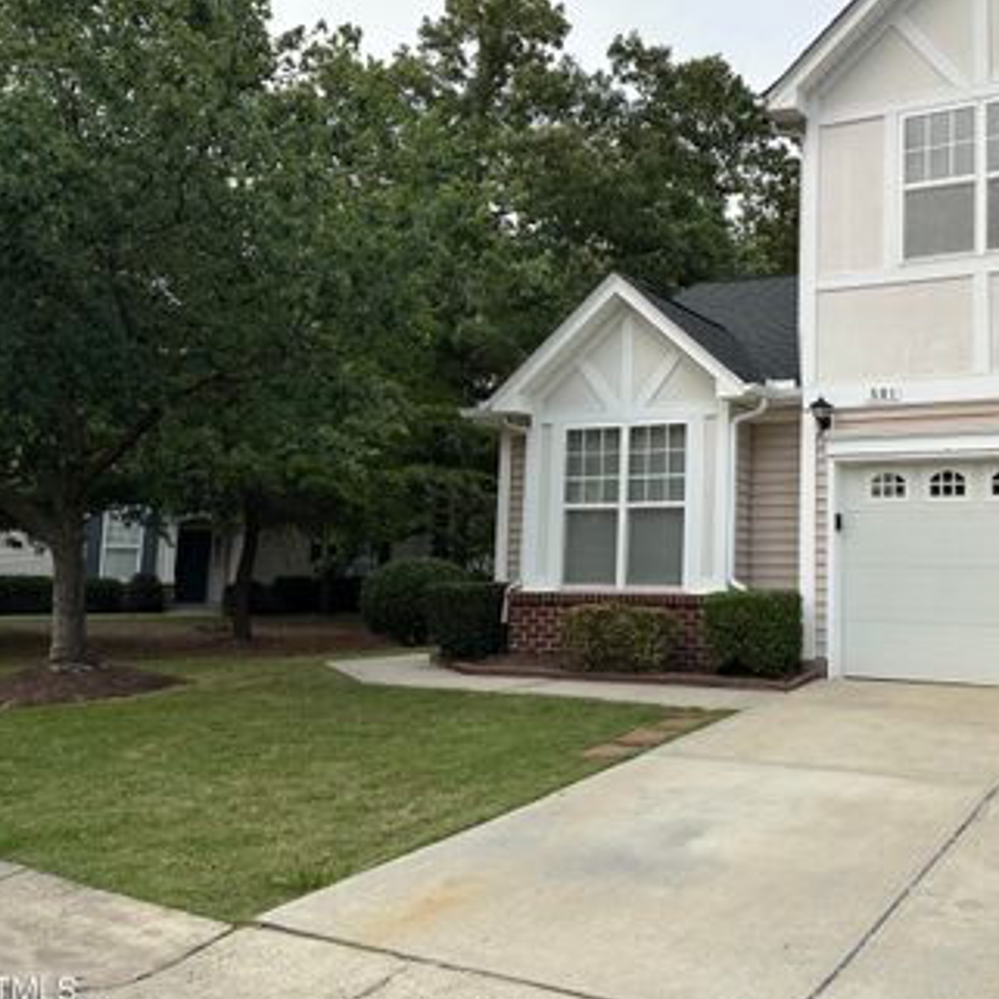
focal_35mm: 33
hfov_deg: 47.6
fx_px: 1077
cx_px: 766
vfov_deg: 49.7
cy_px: 459
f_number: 1.78
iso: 80
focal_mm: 6.86
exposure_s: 1/1613
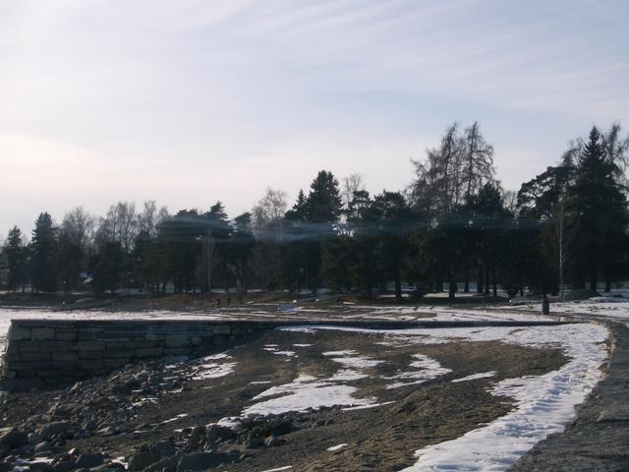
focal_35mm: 74
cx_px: 314
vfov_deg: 19.9
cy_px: 236
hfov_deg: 26.3
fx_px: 1345
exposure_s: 1/320
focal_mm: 12.2
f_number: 6.2
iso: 50
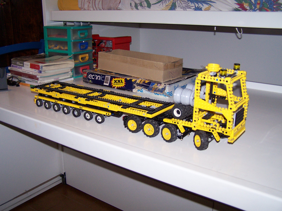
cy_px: 106
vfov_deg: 37.7
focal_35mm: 38
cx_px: 141
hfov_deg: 49.0
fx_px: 310
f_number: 2.8
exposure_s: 1/60
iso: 140
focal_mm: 6.3
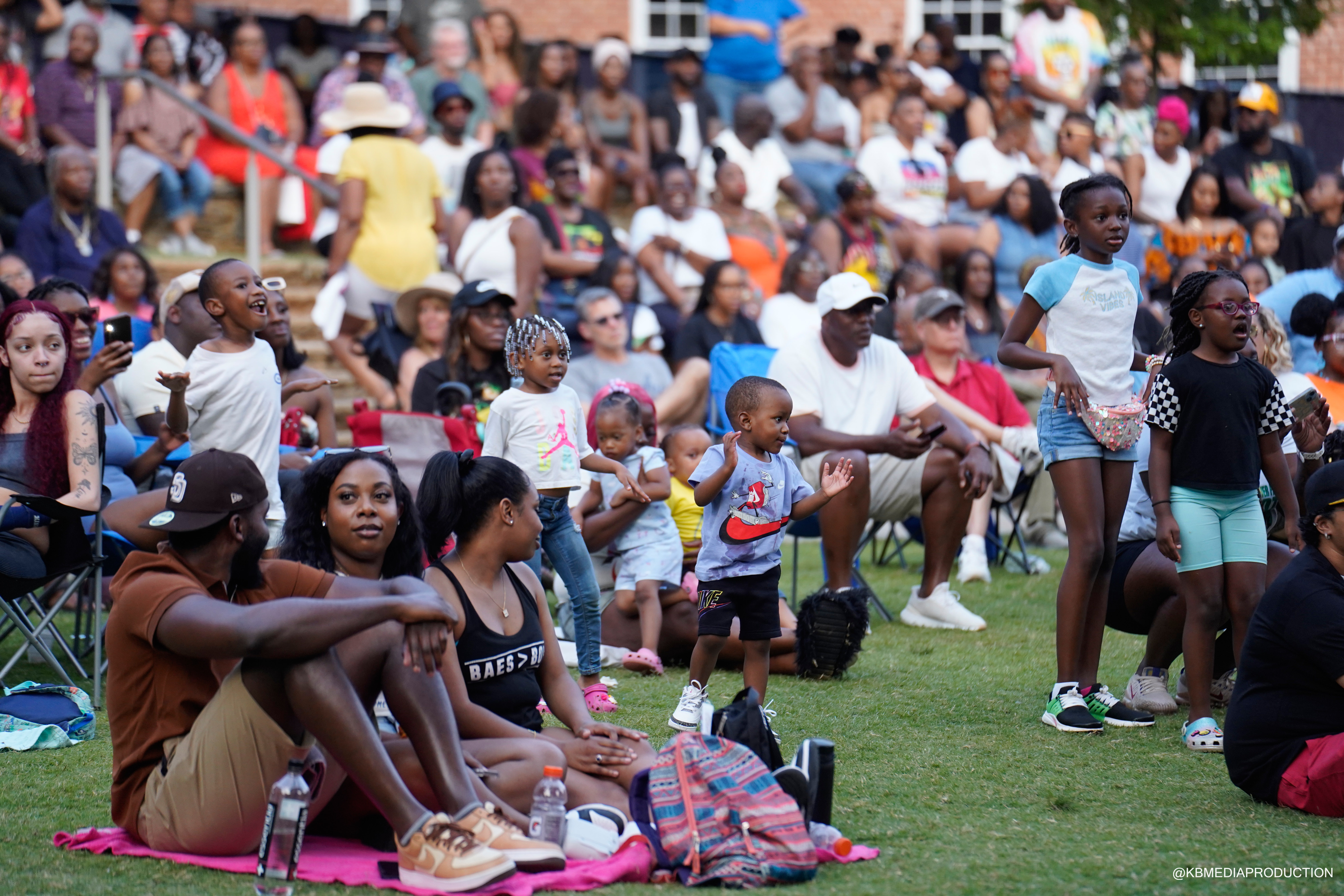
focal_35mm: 151
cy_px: 448
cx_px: 672
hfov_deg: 13.6
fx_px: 5637
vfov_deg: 9.1
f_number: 2.8
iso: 1600
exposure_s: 1/1600
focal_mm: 151
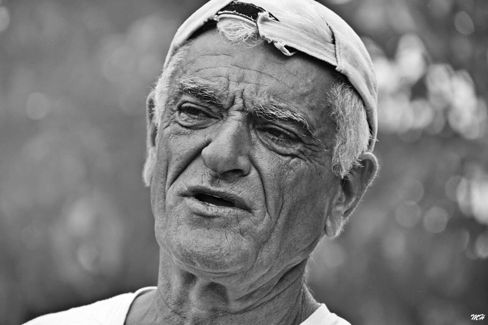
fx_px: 4066
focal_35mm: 300
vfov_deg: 4.6
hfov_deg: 6.9
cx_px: 244
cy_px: 162
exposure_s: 1/500
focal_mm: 200
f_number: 5.6
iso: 160
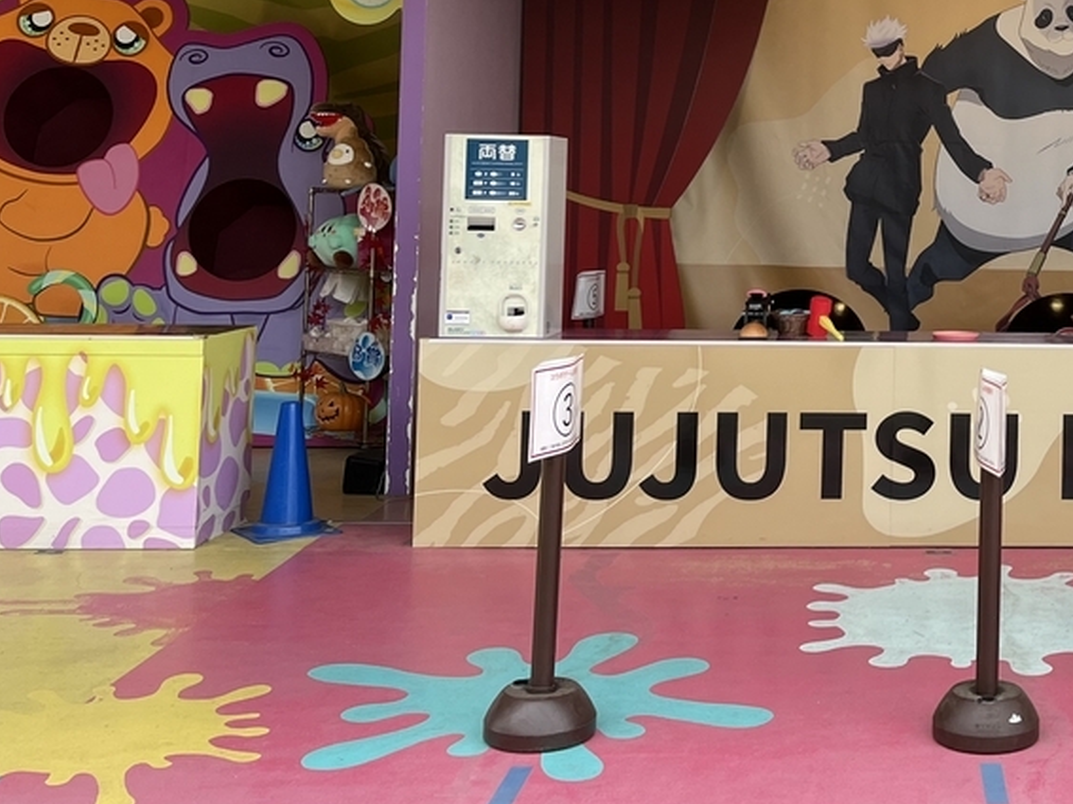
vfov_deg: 25.9
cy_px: 121
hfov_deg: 32.6
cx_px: 1031
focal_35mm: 55
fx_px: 1704
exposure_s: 1/471
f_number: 1.6
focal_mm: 5.1
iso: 50
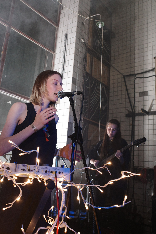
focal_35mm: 34
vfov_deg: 55.7
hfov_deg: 38.8
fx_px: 221
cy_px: 107
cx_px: 66
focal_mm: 18.3
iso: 1600
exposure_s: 1/30
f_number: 4.5
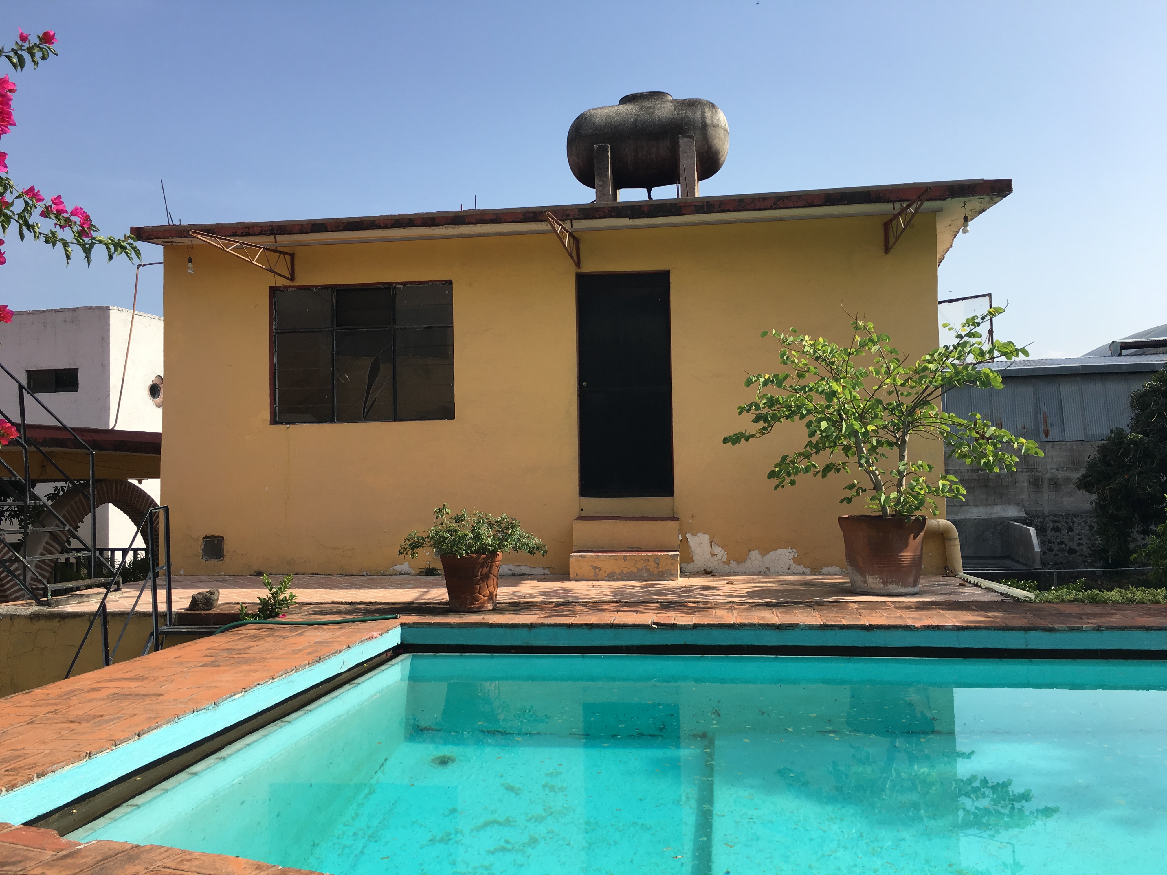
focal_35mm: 29
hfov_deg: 61.7
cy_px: 438
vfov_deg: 48.2
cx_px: 584
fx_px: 978
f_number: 2.2
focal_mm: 4.15
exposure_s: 1/1326
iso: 25
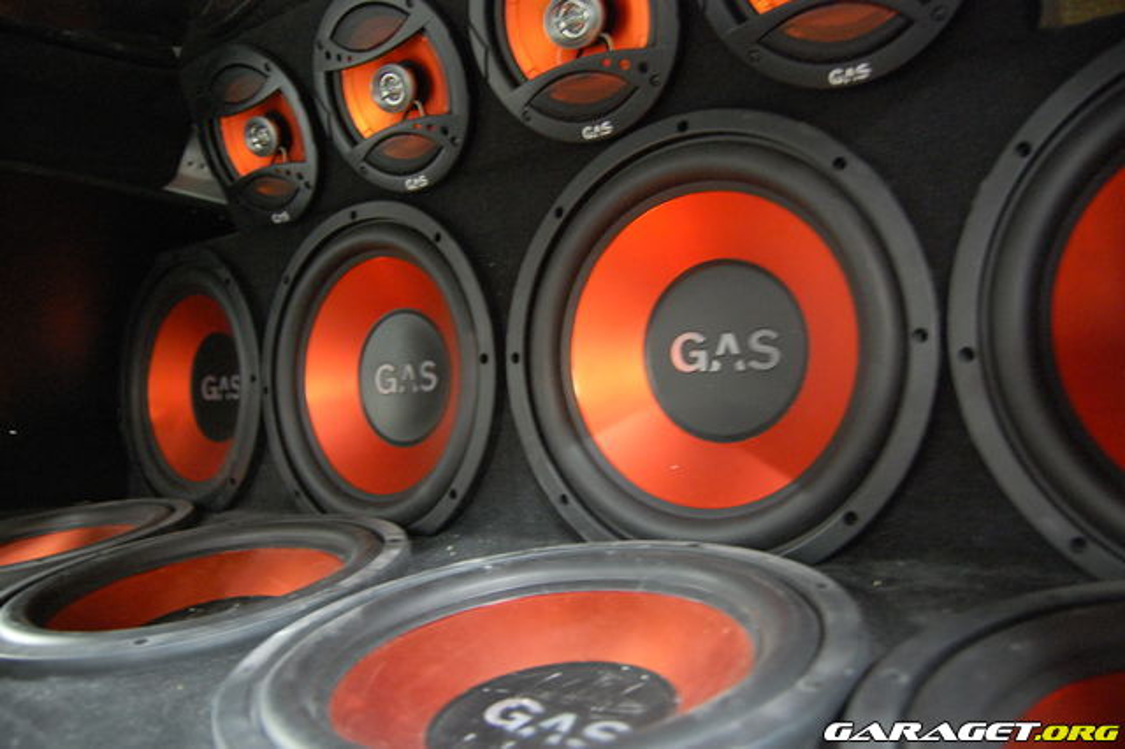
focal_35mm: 27
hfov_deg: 67.4
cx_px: 562
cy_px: 374
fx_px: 843
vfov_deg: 47.9
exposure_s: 1/4
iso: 1600
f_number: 3.5
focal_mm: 18
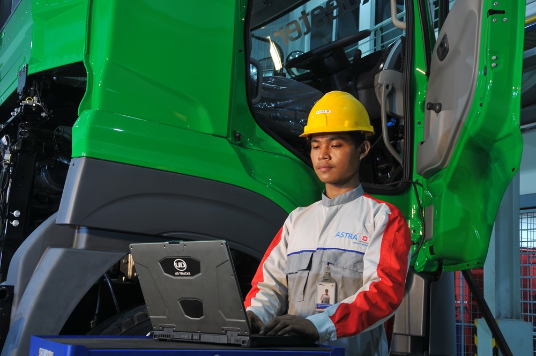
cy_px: 178
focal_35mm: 52
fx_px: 781
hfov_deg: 37.9
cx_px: 268
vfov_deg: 25.7
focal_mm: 35
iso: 100
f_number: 8
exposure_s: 1.6
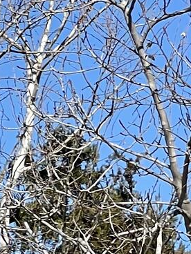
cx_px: 14
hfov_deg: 3.5
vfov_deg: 4.5
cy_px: 590
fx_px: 3156
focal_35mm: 429
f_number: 2.8
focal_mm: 9
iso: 32
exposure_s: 1/763
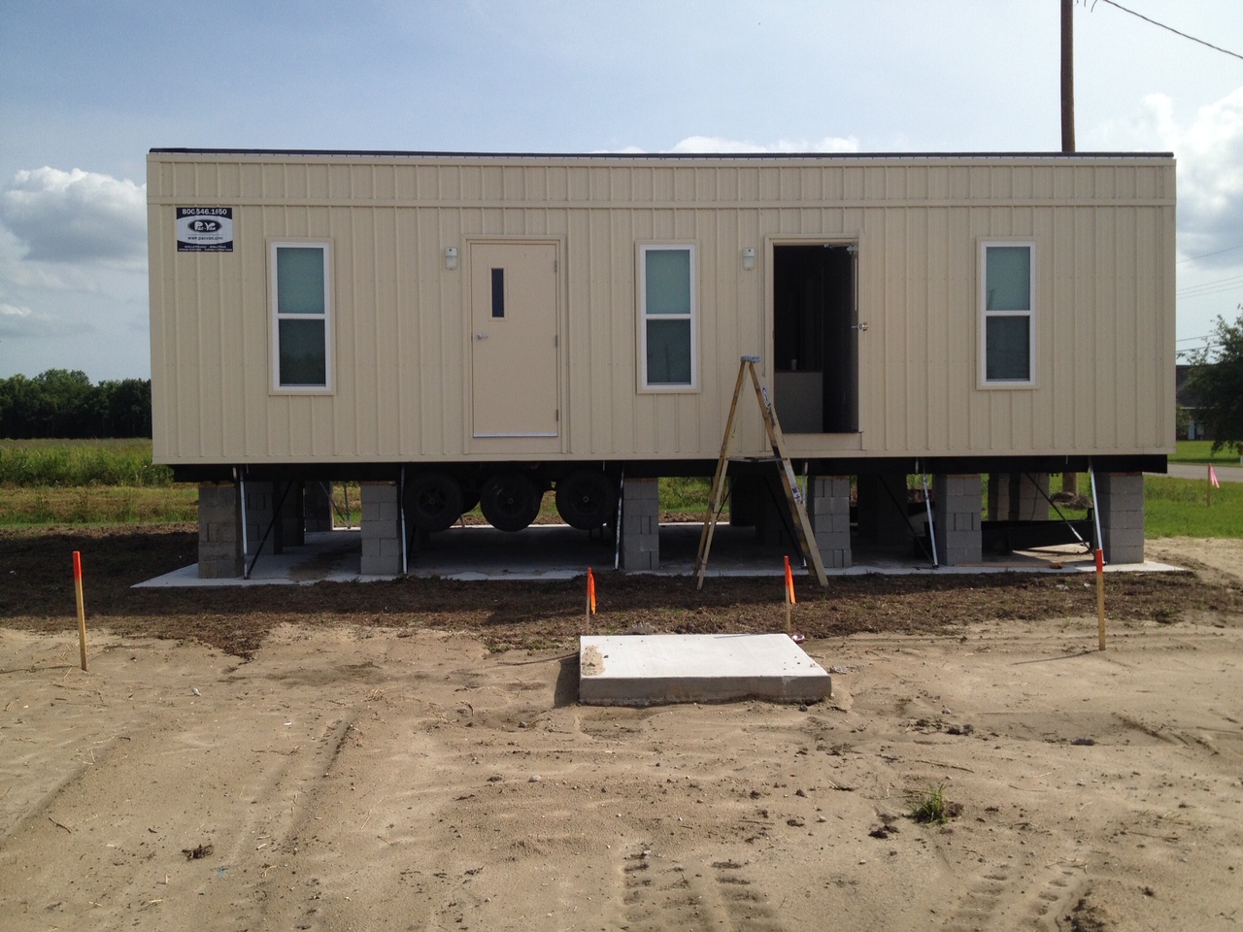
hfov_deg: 52.6
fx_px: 1257
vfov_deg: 40.7
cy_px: 466
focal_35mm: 35
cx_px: 622
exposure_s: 1/2513
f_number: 2.4
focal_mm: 4.28
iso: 50
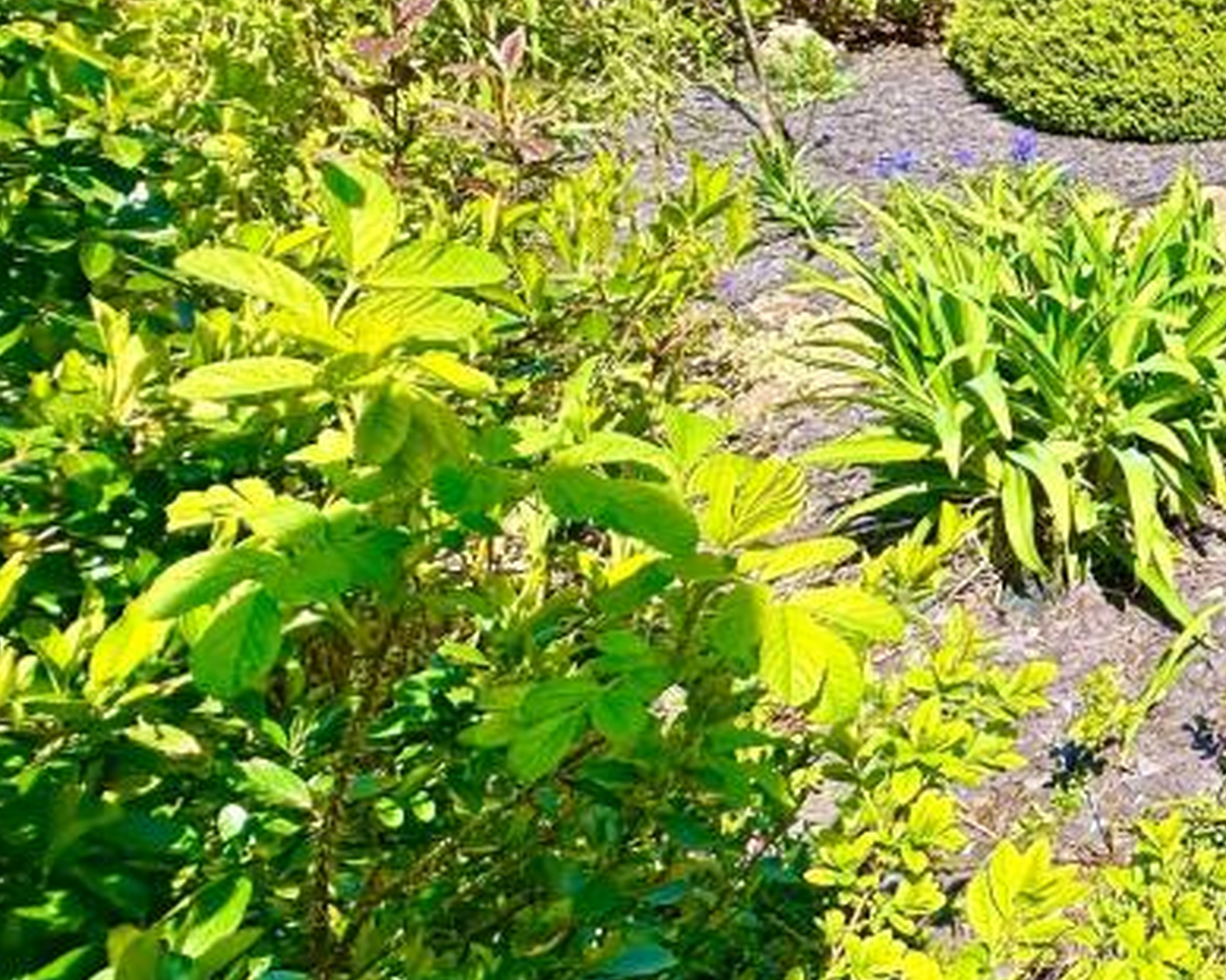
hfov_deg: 36.2
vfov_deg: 40.5
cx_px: 1541
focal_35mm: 36
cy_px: 303
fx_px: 1306
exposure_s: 1/1147
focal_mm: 2.22
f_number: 2.2
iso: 50
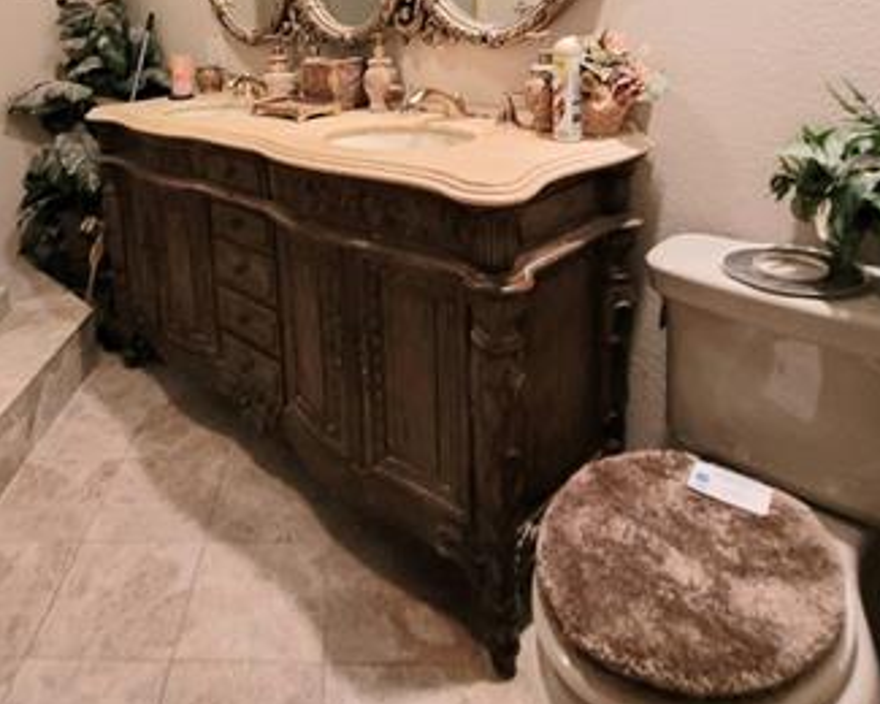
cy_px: 114
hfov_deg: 66.4
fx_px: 651
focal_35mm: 25
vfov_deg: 52.1
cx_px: 298
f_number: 2.2
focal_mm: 1.74
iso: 400
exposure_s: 1/30
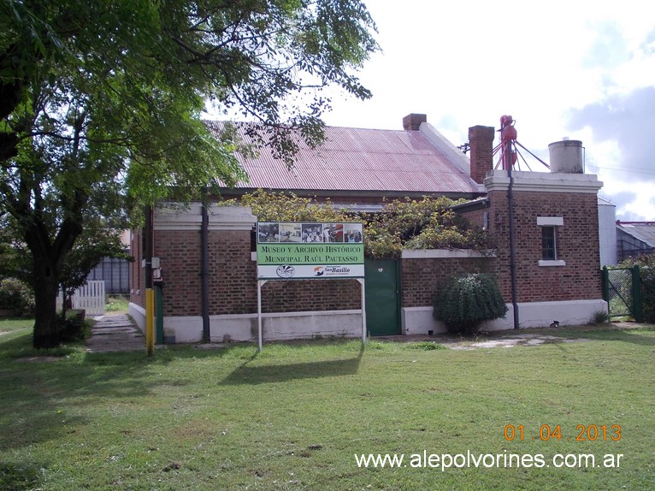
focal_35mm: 38
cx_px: 328
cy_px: 246
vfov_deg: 37.7
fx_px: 719
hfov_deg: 49.0
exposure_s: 1/200
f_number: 6.2
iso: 80
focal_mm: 5.3
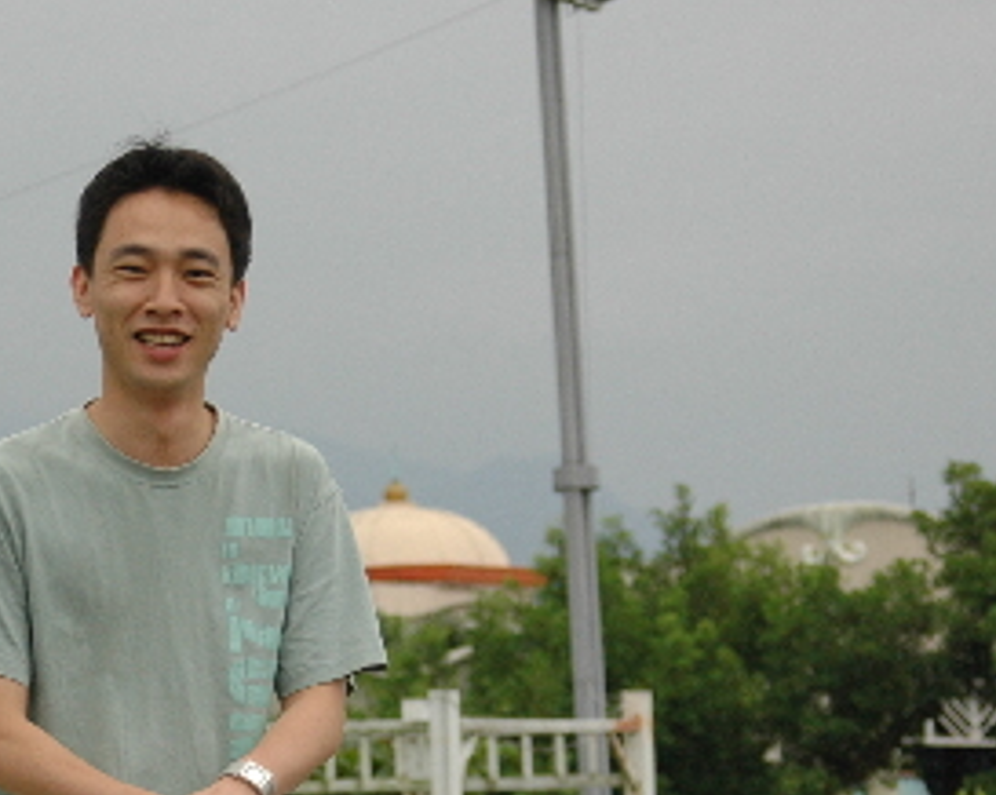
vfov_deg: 6.7
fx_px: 6804
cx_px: 219
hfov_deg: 8.4
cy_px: 507
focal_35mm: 231
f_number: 5.6
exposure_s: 1/125
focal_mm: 70
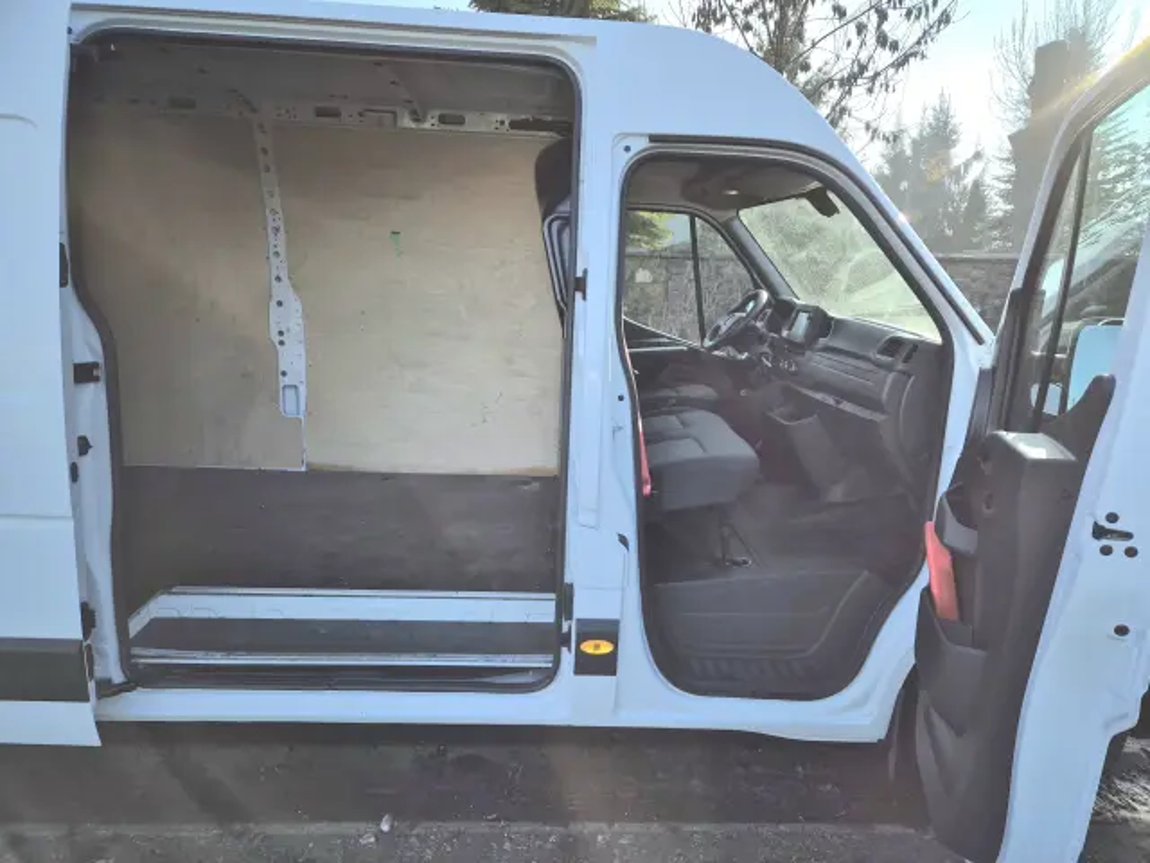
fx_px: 764
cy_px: 432
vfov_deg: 58.9
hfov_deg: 73.9
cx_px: 575
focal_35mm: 23
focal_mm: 5.4
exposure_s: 1/1111
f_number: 1.8
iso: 25
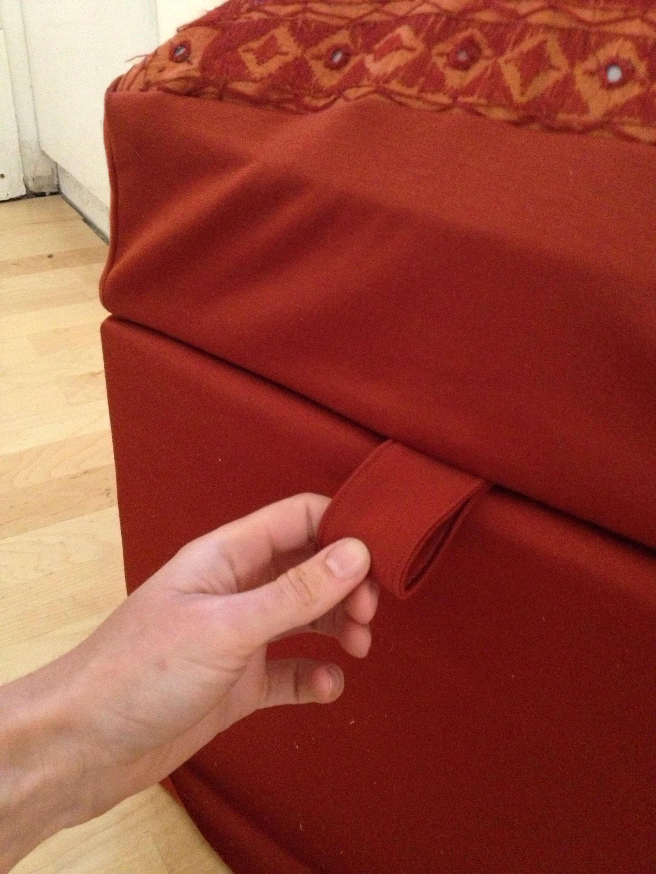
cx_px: 328
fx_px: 884
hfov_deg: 40.7
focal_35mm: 35
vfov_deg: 52.6
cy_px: 437
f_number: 2.4
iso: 640
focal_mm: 4.28
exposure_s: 1/15
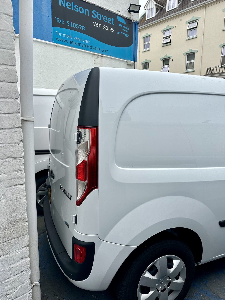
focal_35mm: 24
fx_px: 208
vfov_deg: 71.6
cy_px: 150
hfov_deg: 56.8
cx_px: 112
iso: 80
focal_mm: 6.86
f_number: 1.78
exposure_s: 1/3472
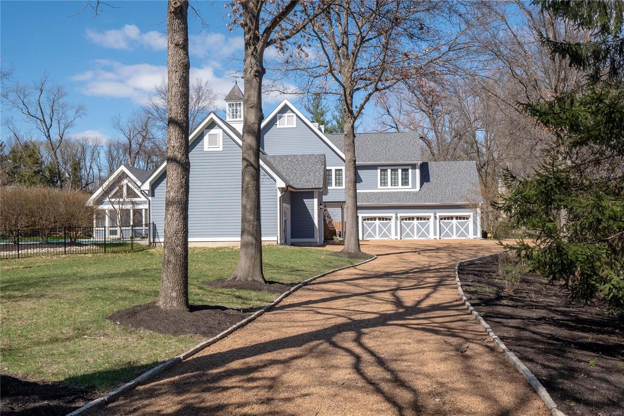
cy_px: 208
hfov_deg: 53.1
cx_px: 312
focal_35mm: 36
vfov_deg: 36.9
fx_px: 624
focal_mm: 18
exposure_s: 1/1000
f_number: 8
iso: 400
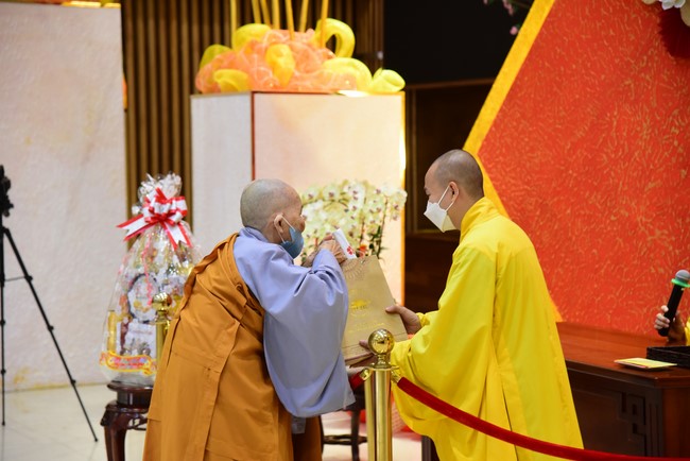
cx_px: 345
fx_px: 1649
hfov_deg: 23.6
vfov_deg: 15.9
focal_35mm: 86
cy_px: 230
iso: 2500
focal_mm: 86
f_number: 4.5
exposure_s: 1/125
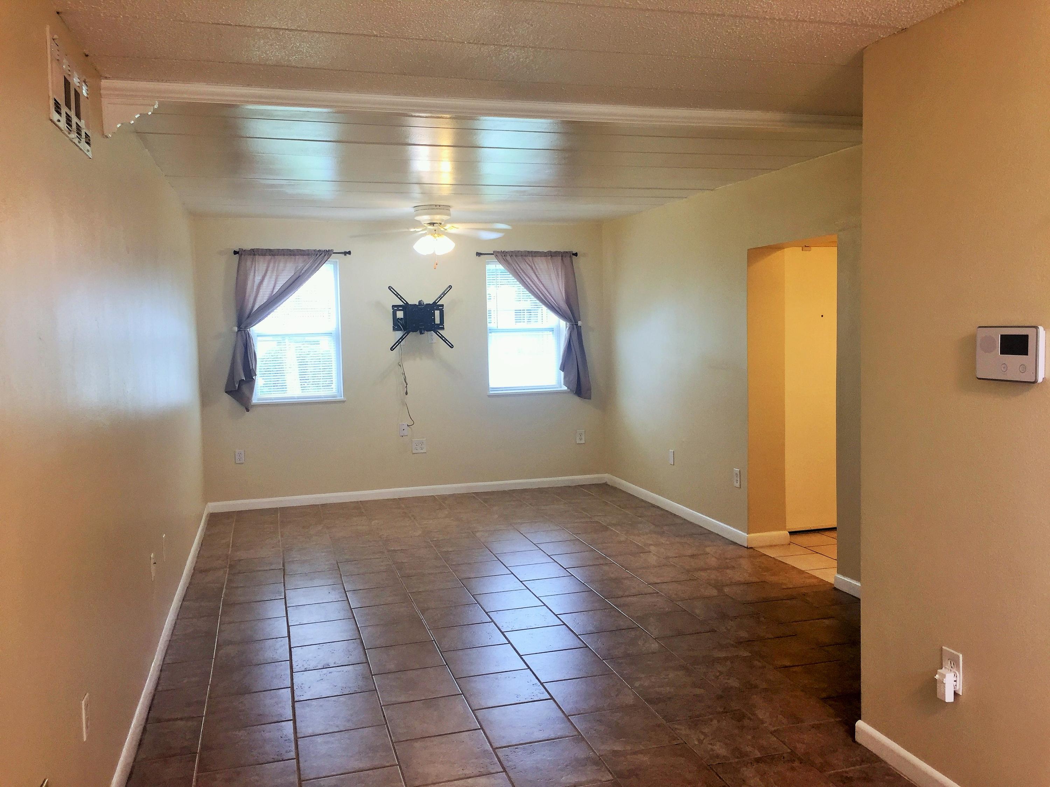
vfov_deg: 48.2
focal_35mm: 29
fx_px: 880
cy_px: 394
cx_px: 525
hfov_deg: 61.7
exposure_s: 1/40
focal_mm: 4.15
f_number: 2.2
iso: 32
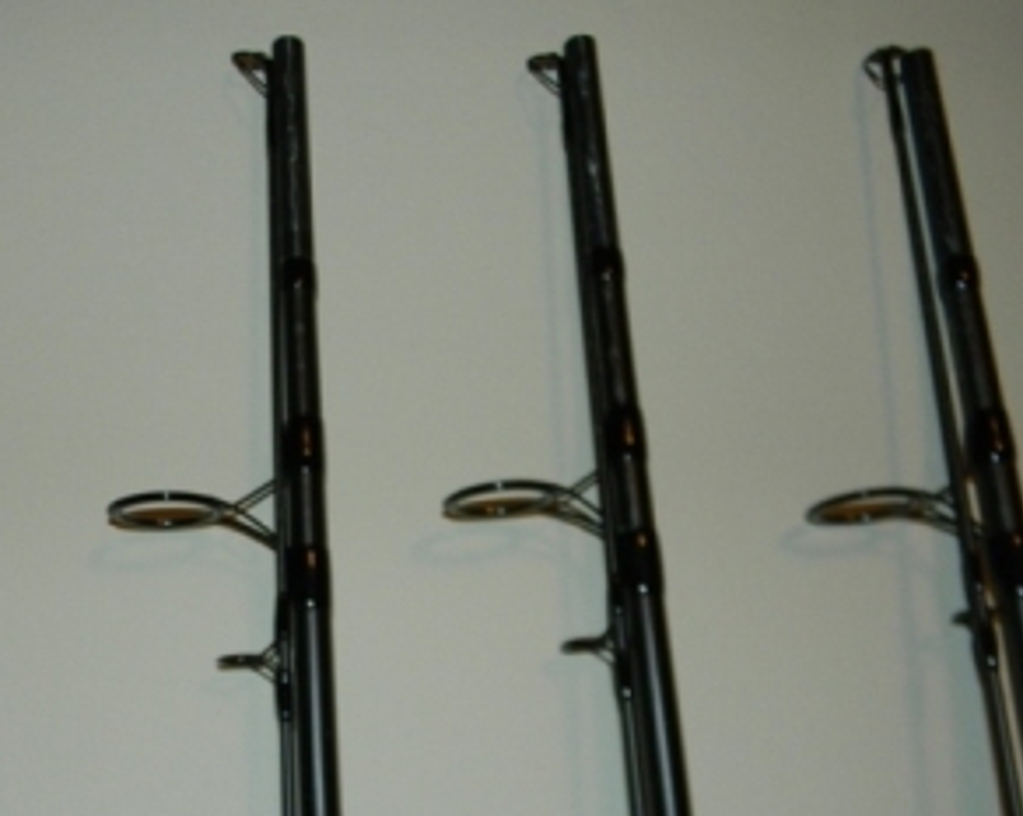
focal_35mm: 42
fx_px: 1270
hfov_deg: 43.4
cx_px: 361
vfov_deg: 35.4
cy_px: 525
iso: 200
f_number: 3.5
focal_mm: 5
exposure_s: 1/26
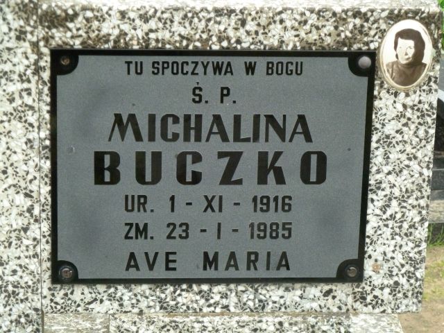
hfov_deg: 14.4
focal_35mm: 137
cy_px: 166
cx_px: 222
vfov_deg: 10.8
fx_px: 1757
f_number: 4.5
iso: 640
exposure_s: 1/200
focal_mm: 22.5
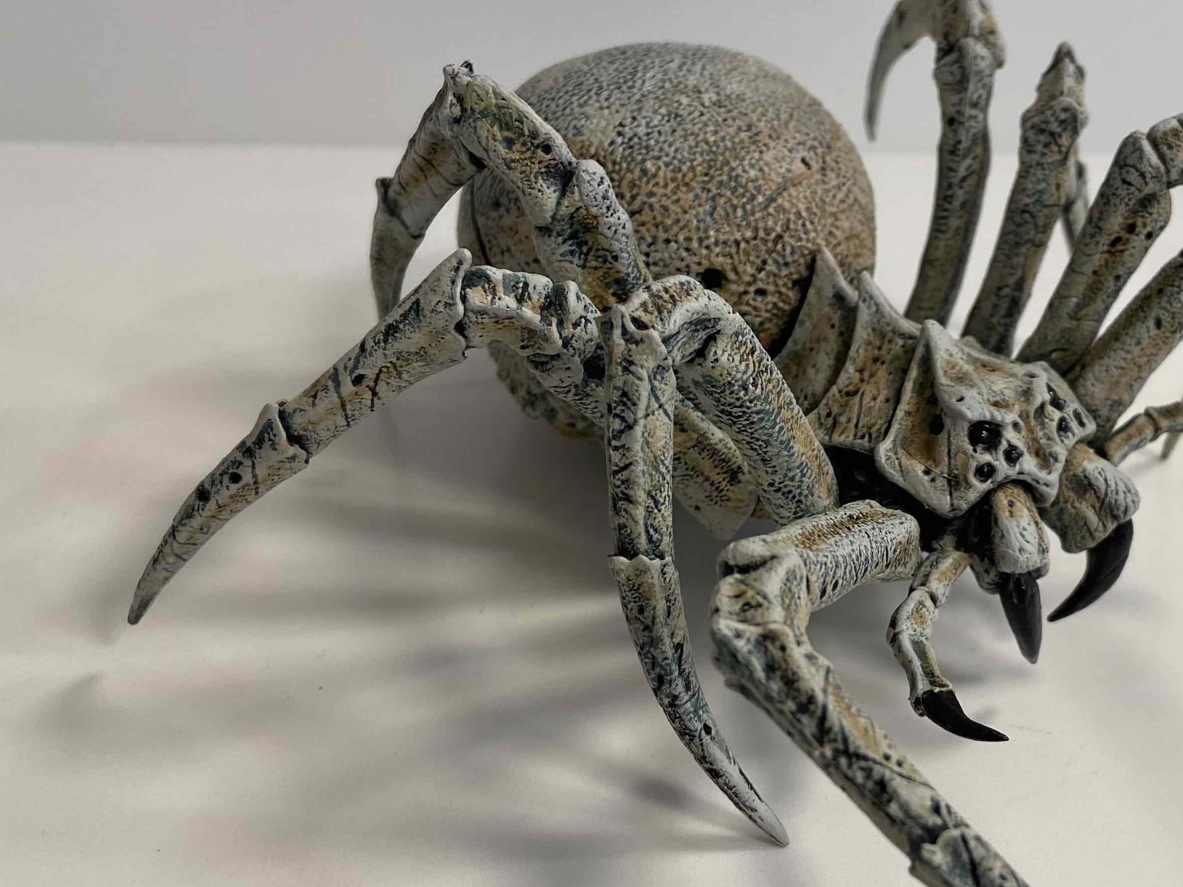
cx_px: 851
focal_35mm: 44
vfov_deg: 32.9
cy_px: 472
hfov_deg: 42.0
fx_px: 1504
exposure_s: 1/60
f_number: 1.8
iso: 80
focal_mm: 4.25
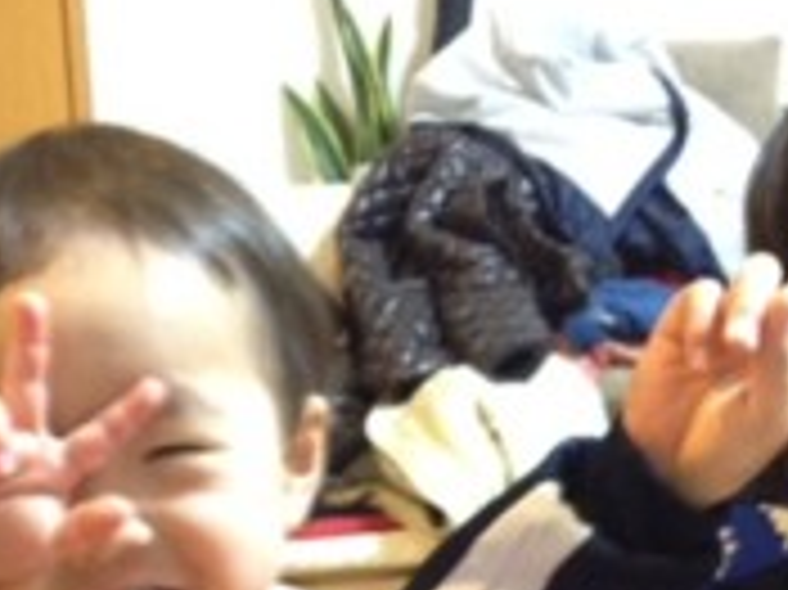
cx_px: 419
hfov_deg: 21.8
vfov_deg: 15.9
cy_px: 662
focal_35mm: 90
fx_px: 2047
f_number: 2.4
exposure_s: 1/17
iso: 400
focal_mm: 4.28
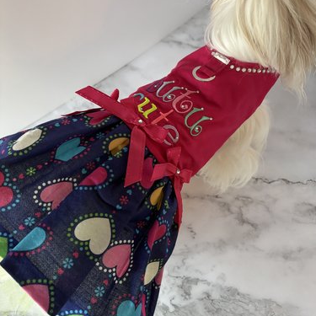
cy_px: 143
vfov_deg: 52.4
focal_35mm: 31
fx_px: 320
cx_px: 159
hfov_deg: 52.5
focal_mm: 5.96
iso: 320
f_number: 1.6
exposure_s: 1/60
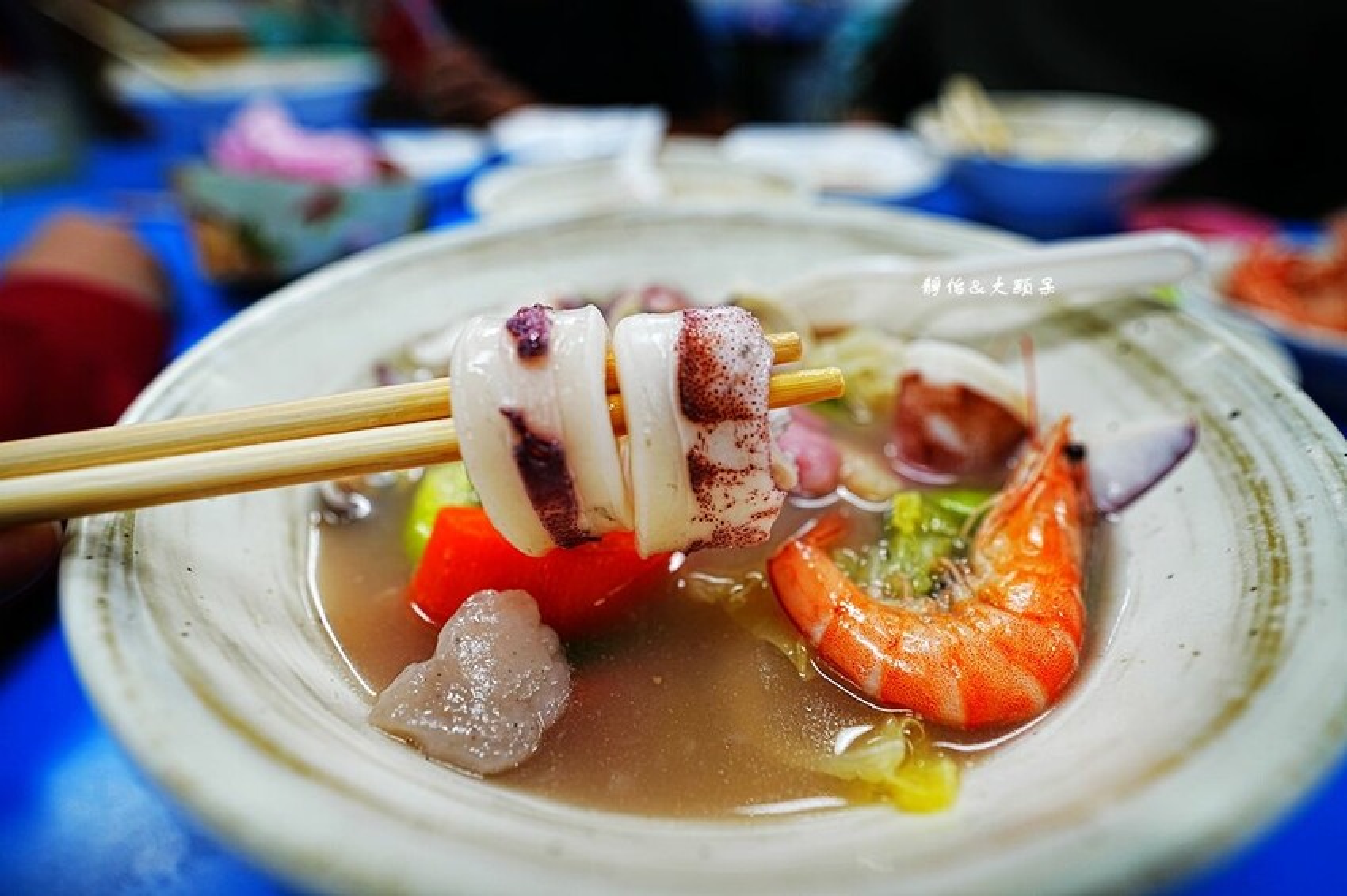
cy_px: 448
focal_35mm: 18
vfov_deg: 67.3
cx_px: 674
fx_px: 673
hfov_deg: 90.0
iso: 160
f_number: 3.2
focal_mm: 18
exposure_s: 1/40
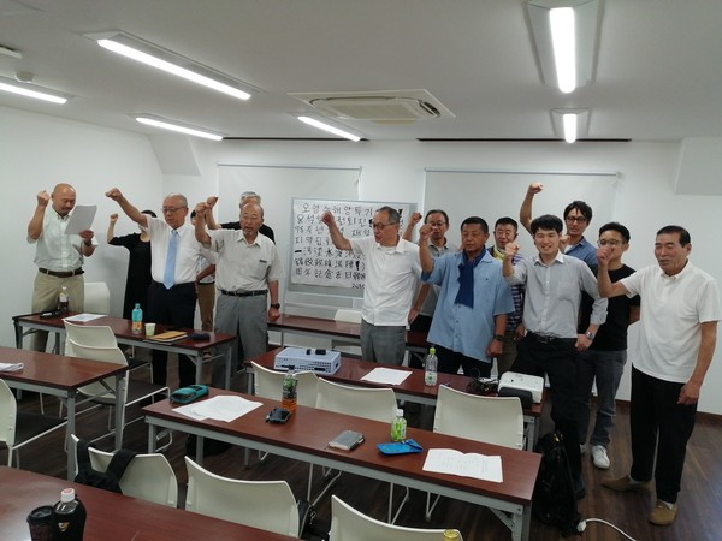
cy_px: 270
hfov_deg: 67.3
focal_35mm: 26
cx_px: 361
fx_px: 542
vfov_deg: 53.1
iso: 100
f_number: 1.8
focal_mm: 3.62
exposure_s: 1/120
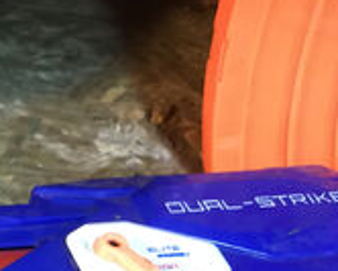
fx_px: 1021
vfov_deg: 14.7
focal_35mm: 102
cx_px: 8
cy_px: 315
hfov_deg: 18.4
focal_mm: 3.99
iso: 100
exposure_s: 1/4
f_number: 1.8
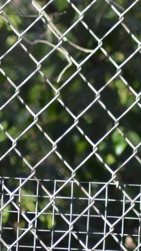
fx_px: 5193
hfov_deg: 1.6
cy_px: 136
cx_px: 289
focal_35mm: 781
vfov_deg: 2.8
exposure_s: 1/1000
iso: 800
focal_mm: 140
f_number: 4.2
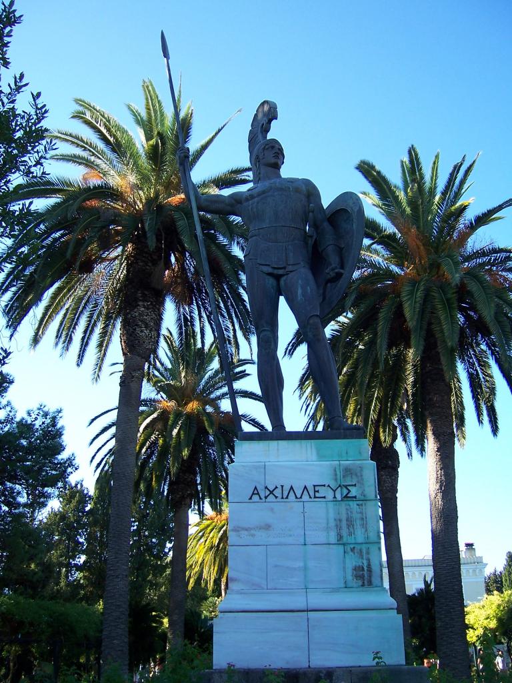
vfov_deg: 51.4
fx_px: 710
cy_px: 342
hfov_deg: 39.7
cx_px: 256
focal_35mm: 36
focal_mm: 6
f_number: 3
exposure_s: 1/250
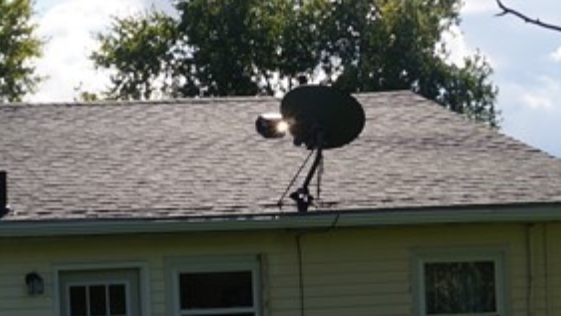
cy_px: 480
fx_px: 2529
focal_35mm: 170
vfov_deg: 7.0
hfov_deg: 11.9
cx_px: -348
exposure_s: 1/100
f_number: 13
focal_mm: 28
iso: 100
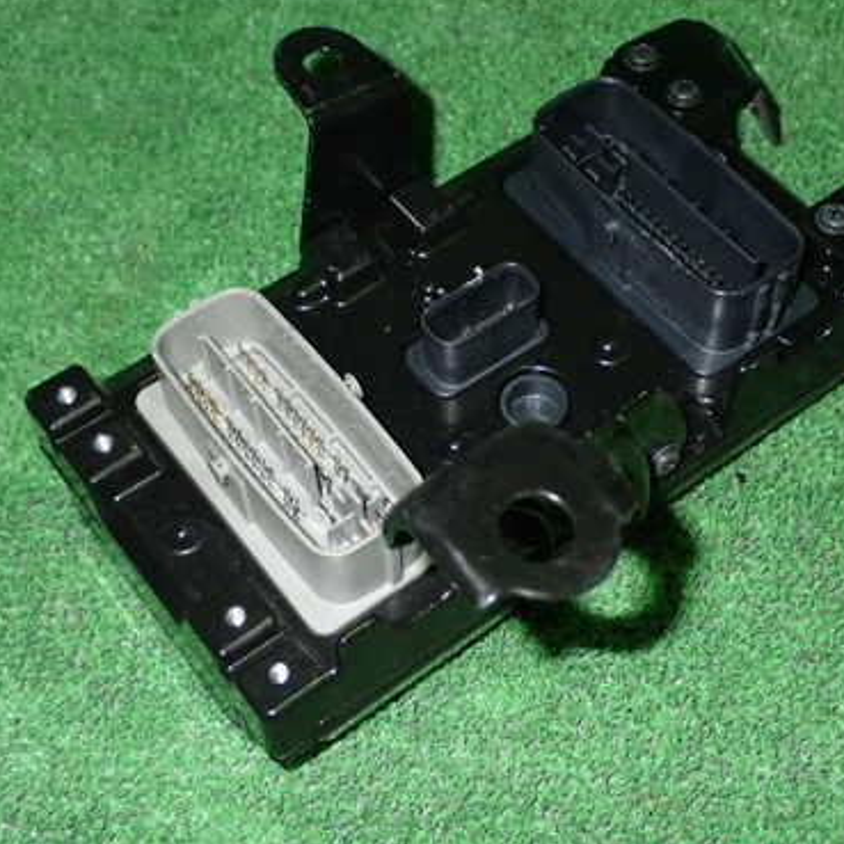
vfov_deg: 29.1
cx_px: 457
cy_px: 393
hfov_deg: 29.1
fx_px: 1628
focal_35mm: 59
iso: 800
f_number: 8
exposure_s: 1/40
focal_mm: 7.31
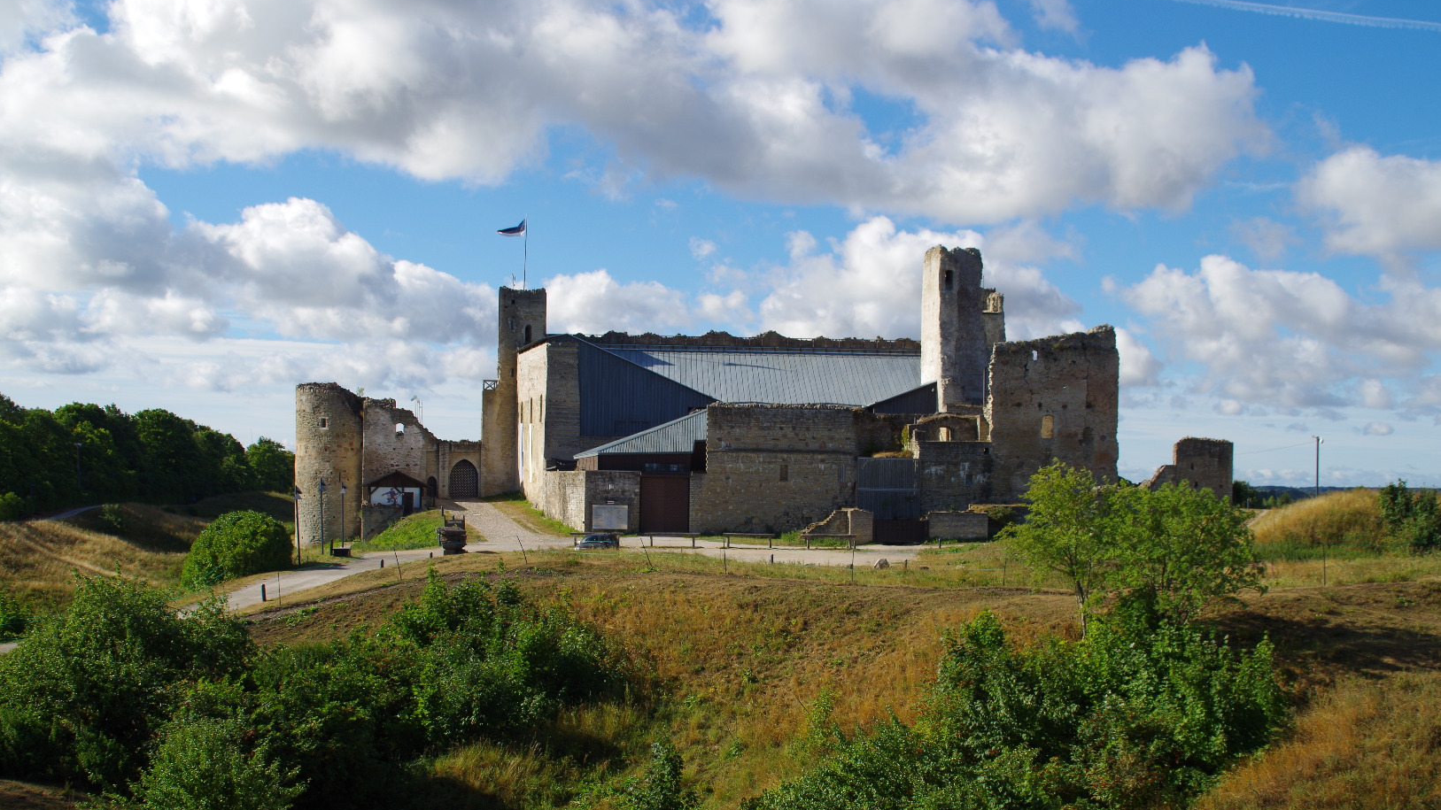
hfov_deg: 46.4
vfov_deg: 27.1
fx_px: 1681
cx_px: 721
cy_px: 465
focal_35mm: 44
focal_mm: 28
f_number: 11
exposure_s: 1/160
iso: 100
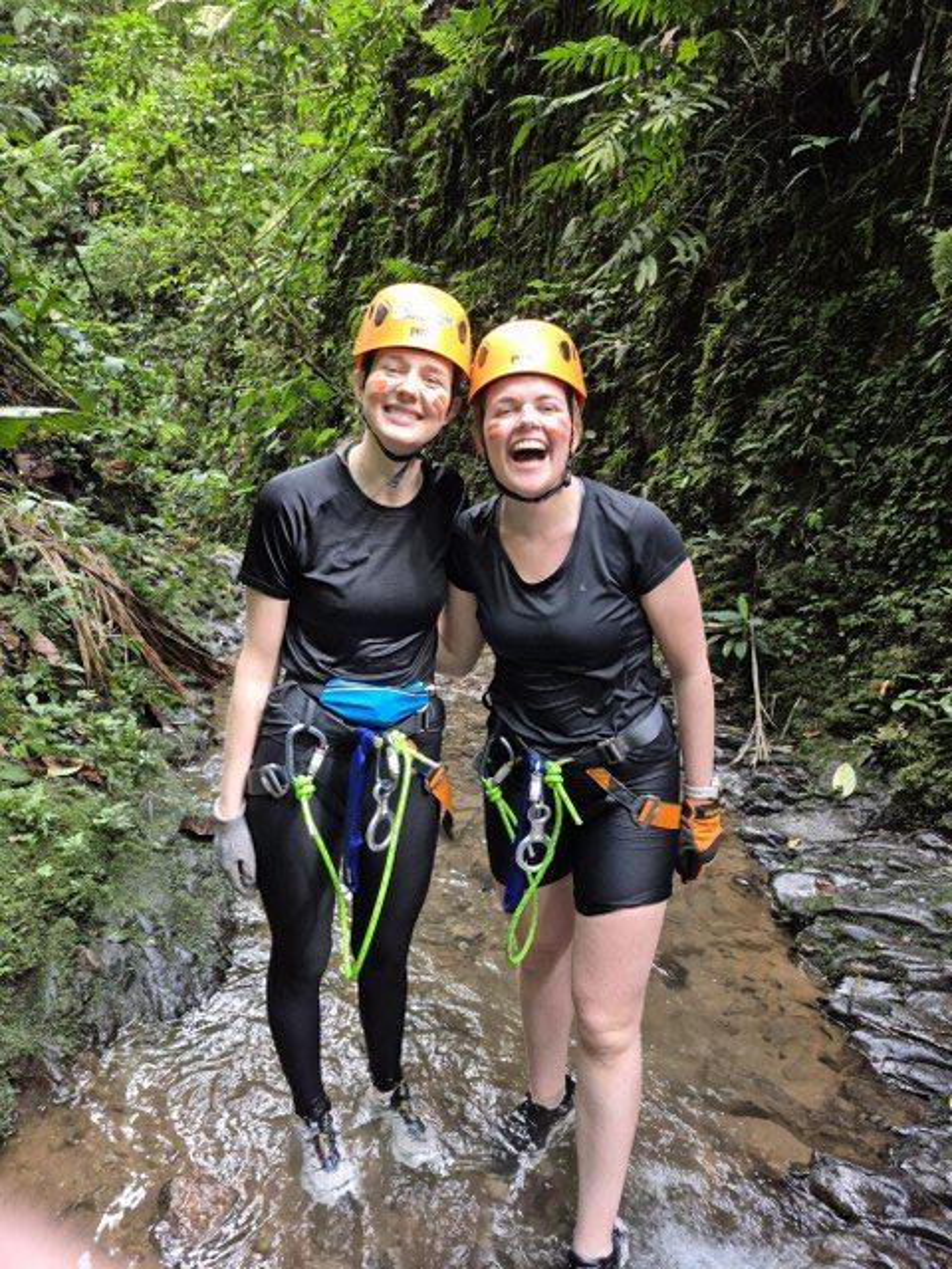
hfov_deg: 58.9
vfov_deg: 73.9
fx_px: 843
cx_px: 476
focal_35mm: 23
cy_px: 634
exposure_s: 1/60
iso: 640
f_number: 1.8
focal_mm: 5.4
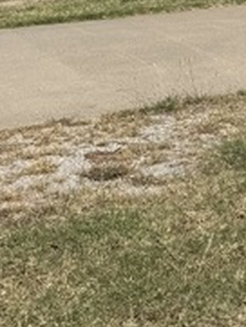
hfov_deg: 12.6
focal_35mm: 106
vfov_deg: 17.1
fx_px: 1003
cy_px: -135
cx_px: 465
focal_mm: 6.76
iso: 80
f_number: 1.78
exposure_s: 1/6410
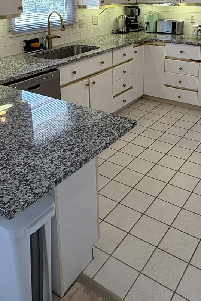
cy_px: 63
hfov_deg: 35.8
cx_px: 116
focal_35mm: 37
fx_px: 310
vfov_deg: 49.1
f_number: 2.2
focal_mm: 2.22
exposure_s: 1/120
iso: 125
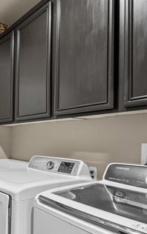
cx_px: 10
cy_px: 137
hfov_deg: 35.7
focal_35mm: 33
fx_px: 211
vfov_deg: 57.8
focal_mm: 16
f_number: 8
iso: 2000
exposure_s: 1/2
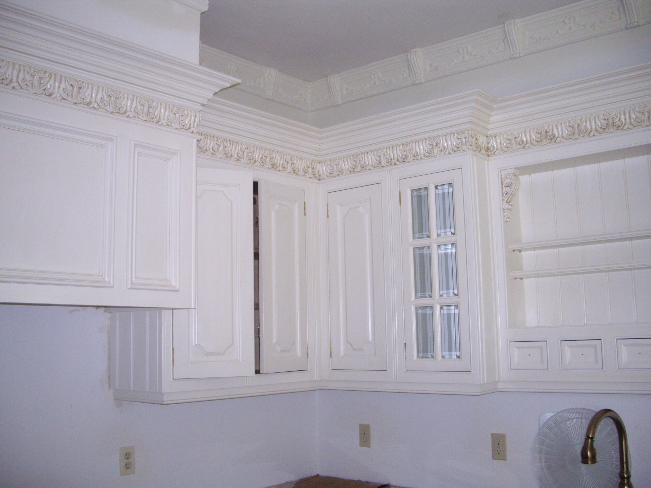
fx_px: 715
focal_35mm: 38
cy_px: 244
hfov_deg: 49.0
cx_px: 326
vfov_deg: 37.7
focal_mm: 7.9
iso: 400
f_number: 2.8
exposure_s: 1/40
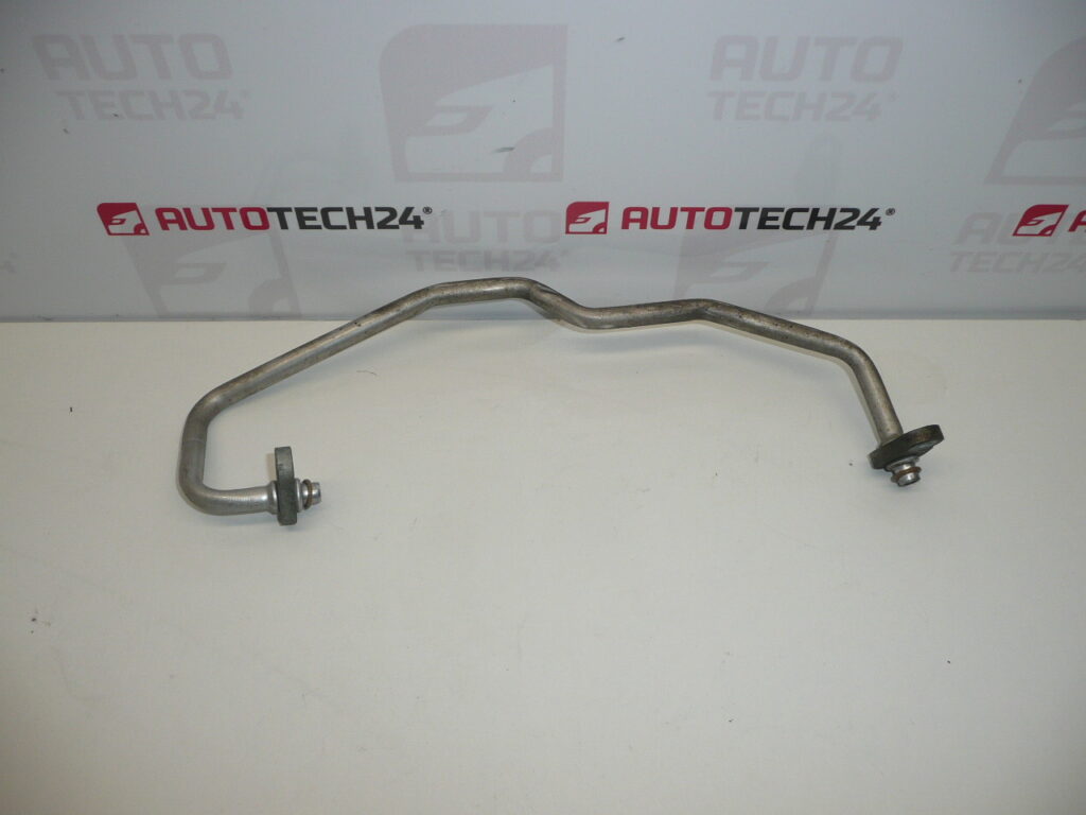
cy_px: 408
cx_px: 543
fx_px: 878
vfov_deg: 49.7
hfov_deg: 63.4
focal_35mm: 28
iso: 100
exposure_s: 1/160
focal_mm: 4.6
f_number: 3.3
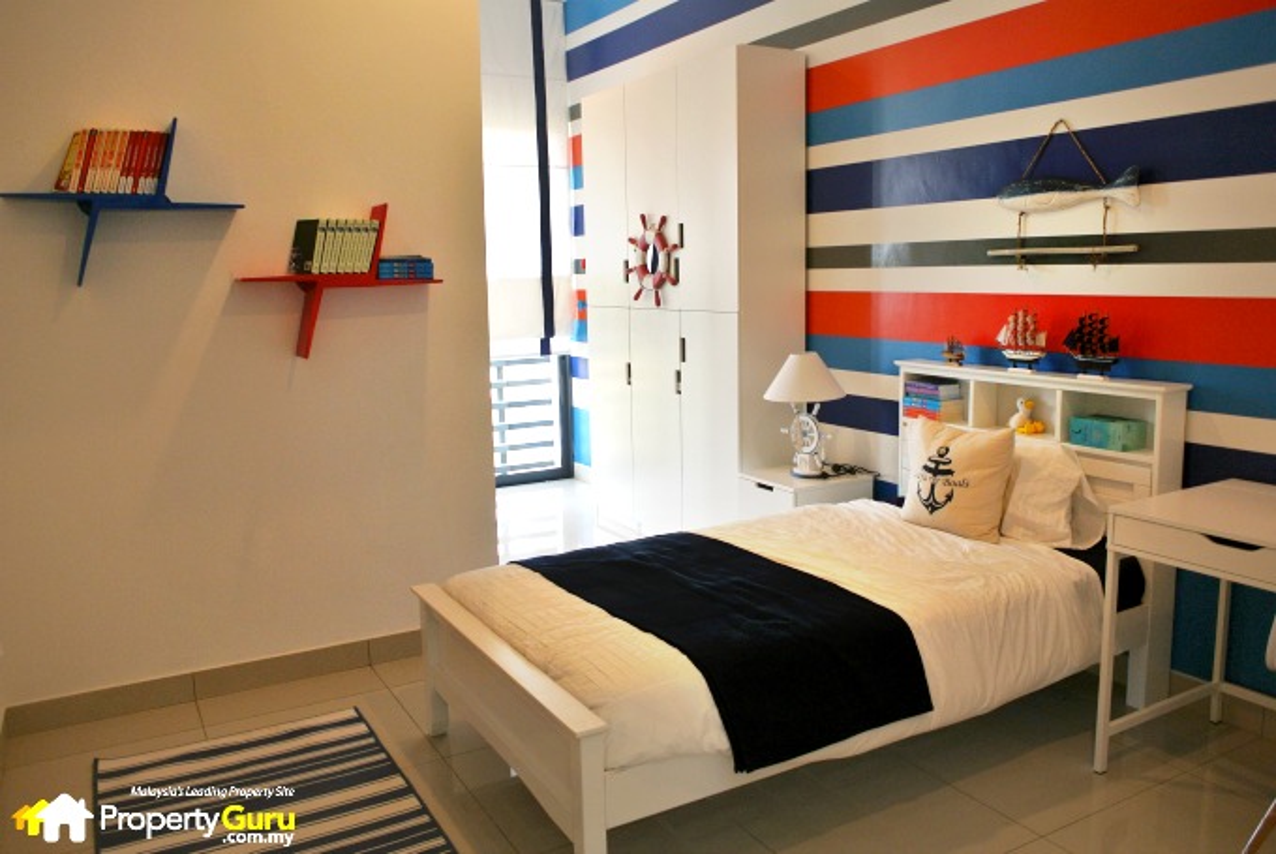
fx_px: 958
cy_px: 427
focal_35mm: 27
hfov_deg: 67.3
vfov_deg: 48.0
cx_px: 638
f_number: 2.8
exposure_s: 1/60
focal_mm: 10
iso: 200
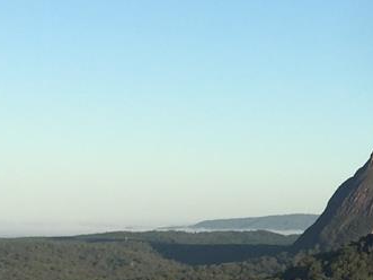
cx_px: 494
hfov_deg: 13.3
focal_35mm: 143
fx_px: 1540
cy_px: 184
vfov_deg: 10.4
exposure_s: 1/1276
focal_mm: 4.15
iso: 32
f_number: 2.2
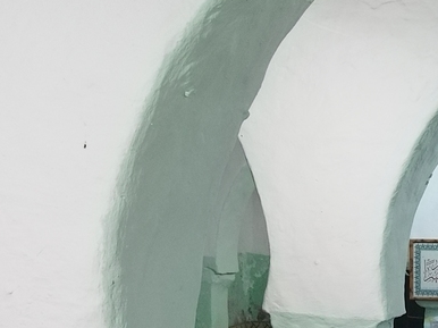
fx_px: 1227
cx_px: 600
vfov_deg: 14.8
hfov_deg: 18.5
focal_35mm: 97
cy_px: 373
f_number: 1.9
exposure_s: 1/33.3
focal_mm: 6.24
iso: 918
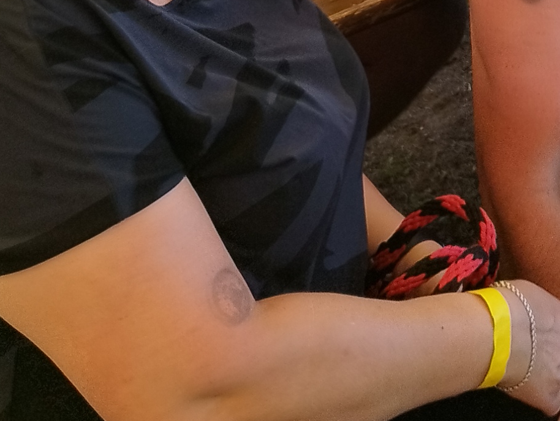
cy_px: -404
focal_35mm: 105
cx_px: 697
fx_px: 1699
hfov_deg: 17.7
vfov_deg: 12.5
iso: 50
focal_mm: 5.89
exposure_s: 1/188
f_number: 1.89
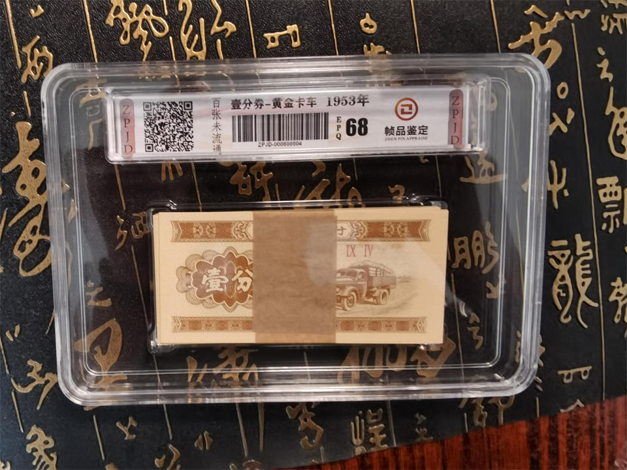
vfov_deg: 51.4
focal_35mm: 27
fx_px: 489
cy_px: 235
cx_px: 314
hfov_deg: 65.3
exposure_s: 1/20
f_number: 2.2
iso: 500
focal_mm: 2.26
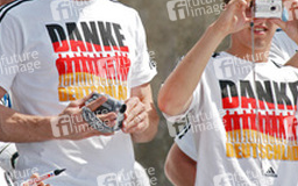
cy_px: 36
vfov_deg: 2.4
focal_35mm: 538
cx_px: 96
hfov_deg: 3.9
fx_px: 4369
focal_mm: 200
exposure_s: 1/350
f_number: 9
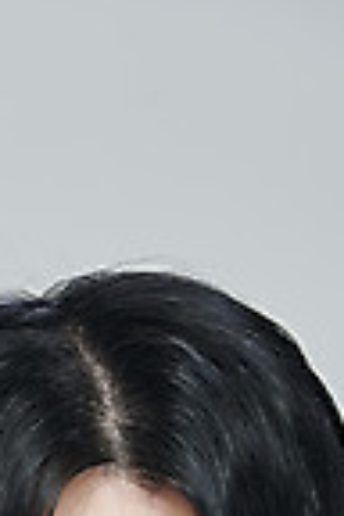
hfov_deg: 2.7
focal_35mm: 501
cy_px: 663
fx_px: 7180
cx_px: 34
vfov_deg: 4.1
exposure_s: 1/125
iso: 64
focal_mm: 180
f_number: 7.1
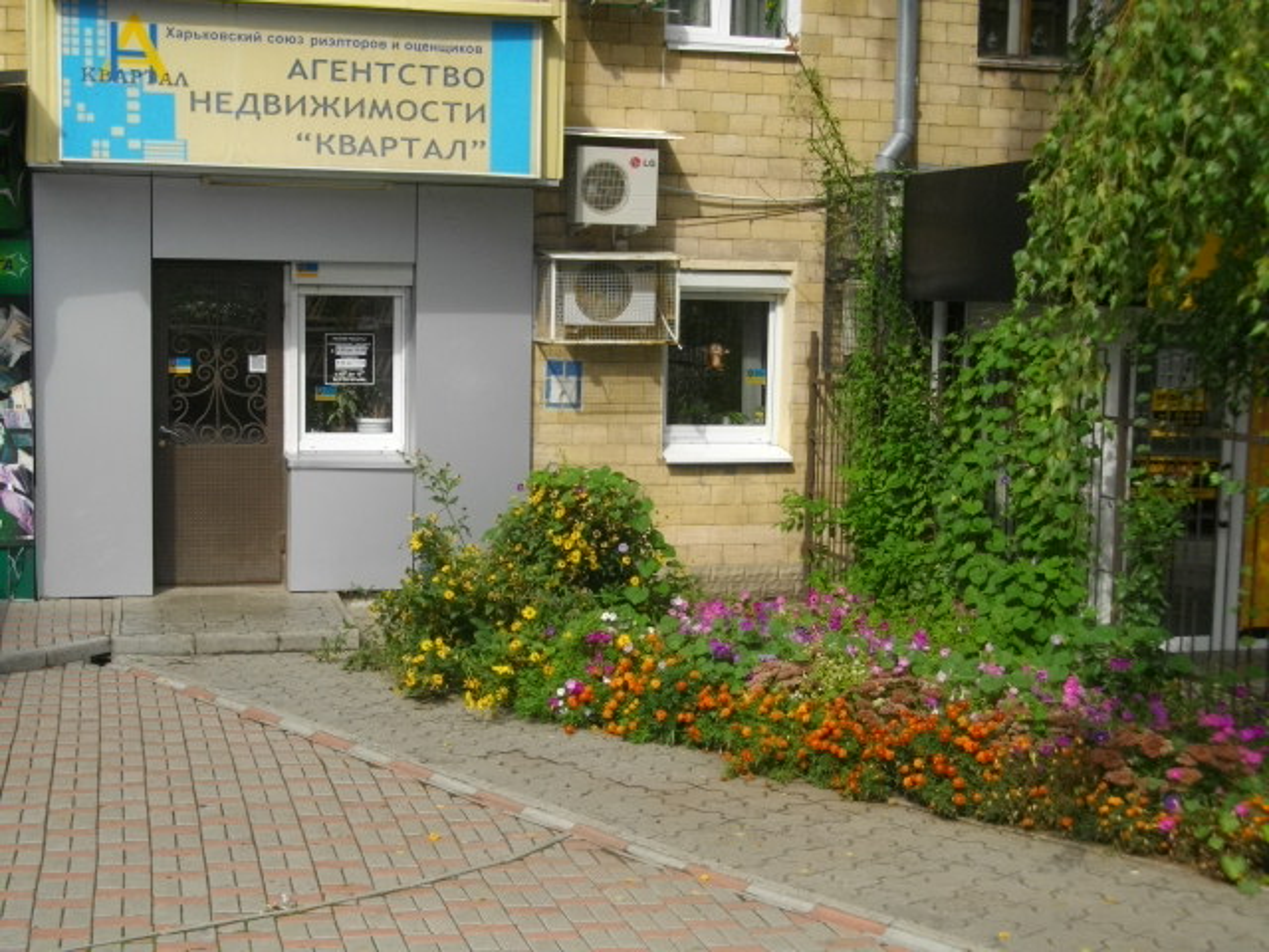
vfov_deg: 29.7
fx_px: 1796
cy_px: 476
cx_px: 634
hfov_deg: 38.9
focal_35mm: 49
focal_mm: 8.8
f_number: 3.6
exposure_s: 1/800
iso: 100
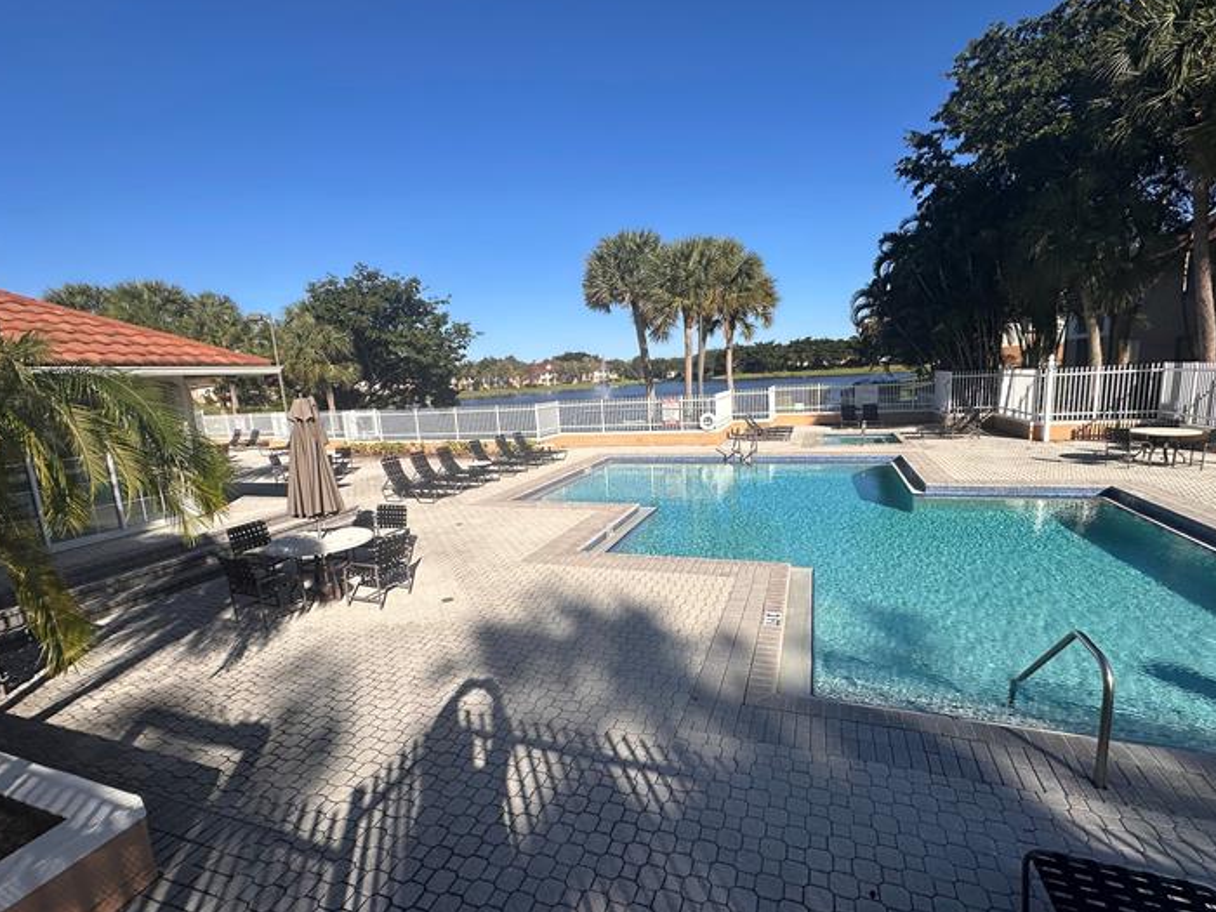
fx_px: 562
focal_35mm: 16
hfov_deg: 94.5
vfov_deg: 78.1
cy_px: 476
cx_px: 618
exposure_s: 1/3401
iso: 50
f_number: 2.2
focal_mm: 2.22
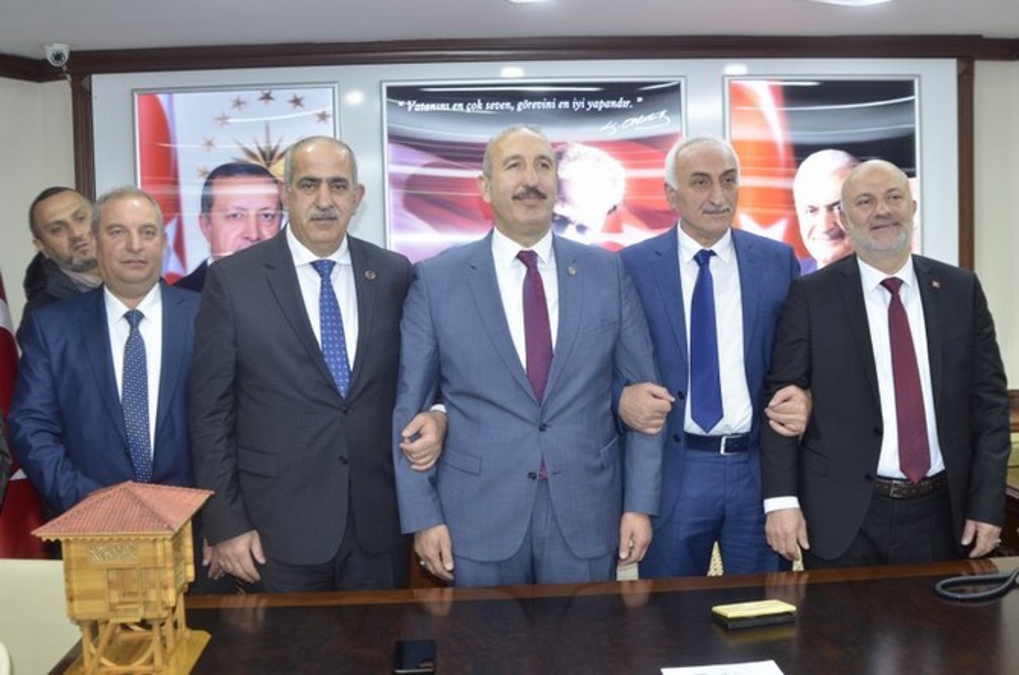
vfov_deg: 36.7
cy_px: 338
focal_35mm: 36
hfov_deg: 53.2
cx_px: 510
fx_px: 1017
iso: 800
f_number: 2.8
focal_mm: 24
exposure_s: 1/60
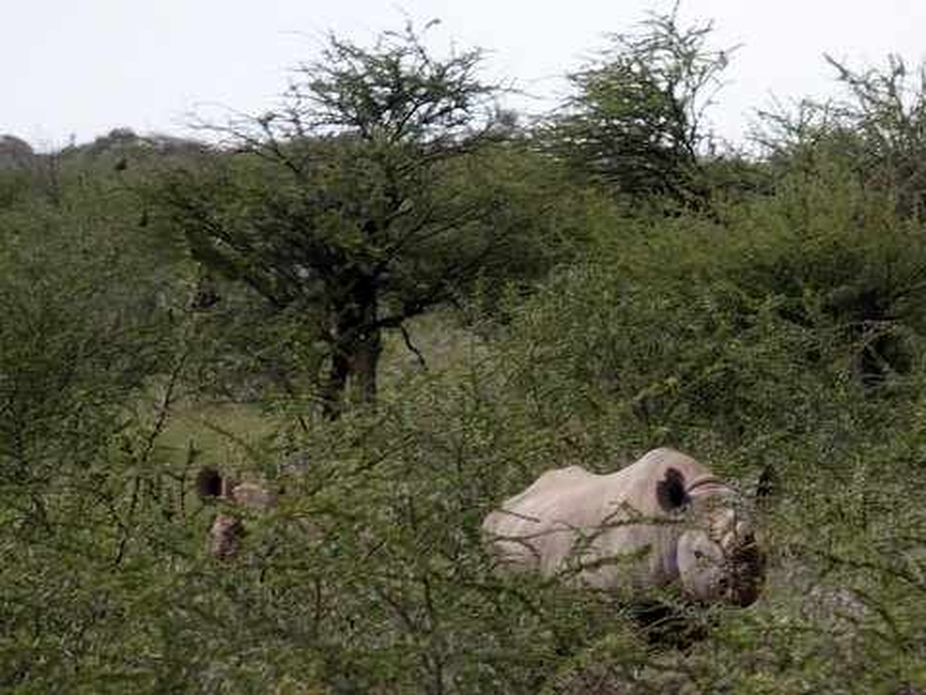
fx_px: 8025
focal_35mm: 300
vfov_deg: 5.0
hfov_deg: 6.6
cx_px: 463
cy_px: 348
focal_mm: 64.3
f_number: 3.2
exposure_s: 1/500
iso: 100
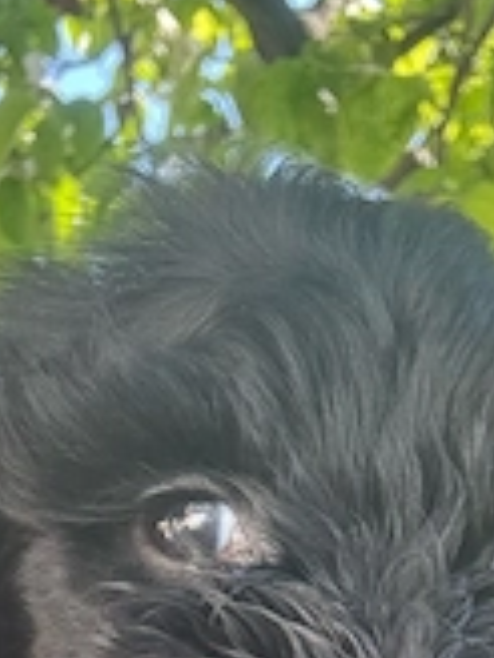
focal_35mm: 73
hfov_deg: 20.0
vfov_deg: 25.1
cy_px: 698
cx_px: 378
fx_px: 1389
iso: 40
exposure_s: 1/122
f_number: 1.9
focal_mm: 2.69
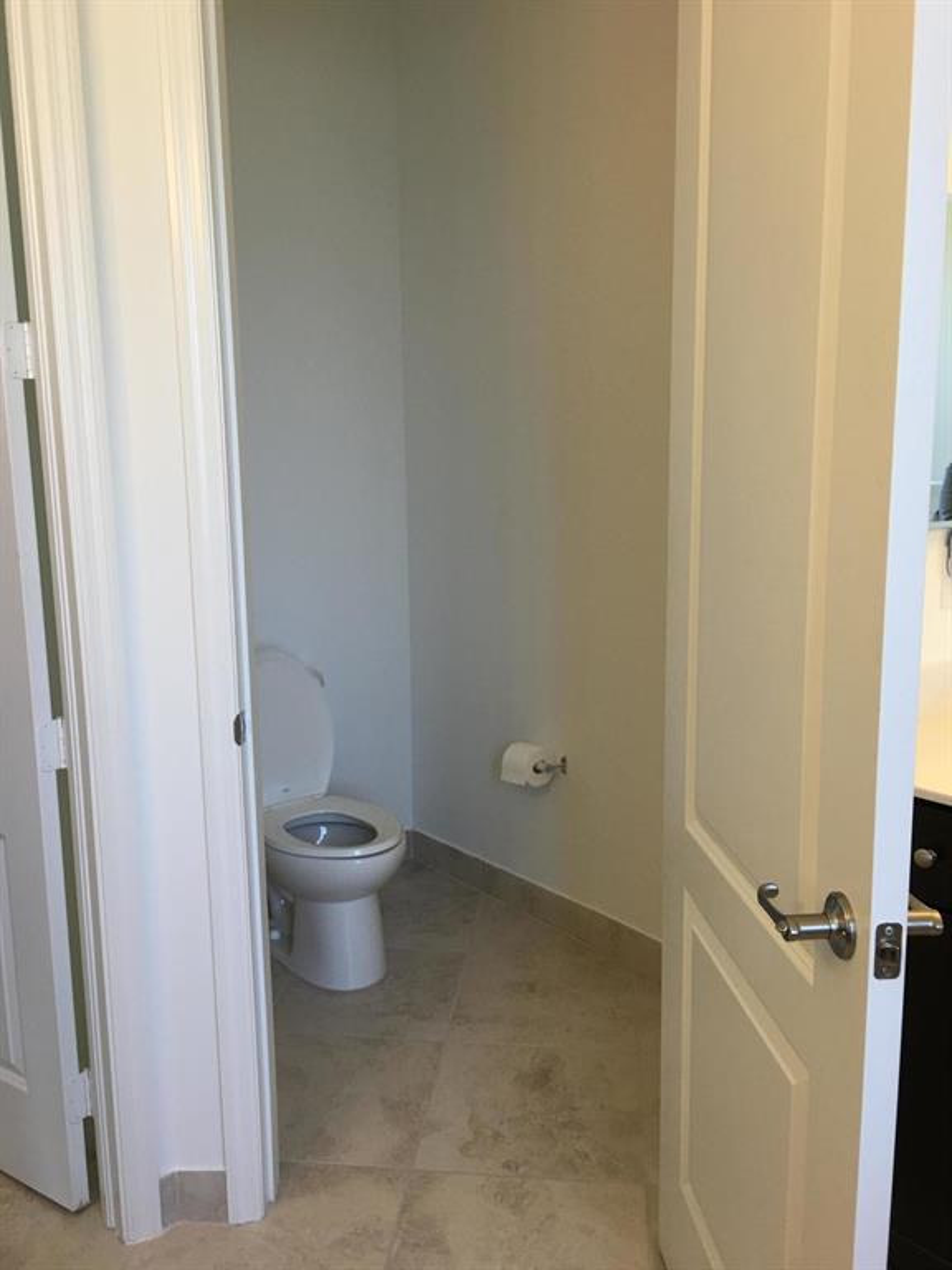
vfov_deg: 61.7
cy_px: 635
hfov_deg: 48.2
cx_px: 476
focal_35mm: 29
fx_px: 1063
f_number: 2.2
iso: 40
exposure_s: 1/30
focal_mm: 4.15
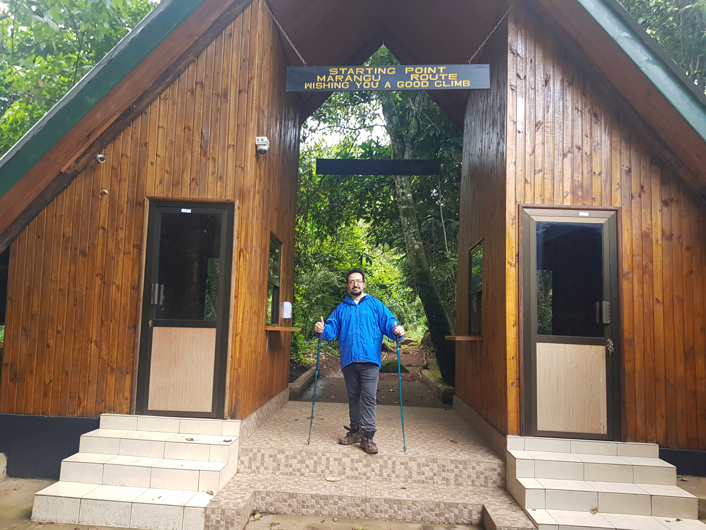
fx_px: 530
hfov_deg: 67.3
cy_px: 265
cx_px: 353
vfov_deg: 53.1
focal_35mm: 26
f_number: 1.7
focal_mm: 4.2
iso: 125
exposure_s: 1/50
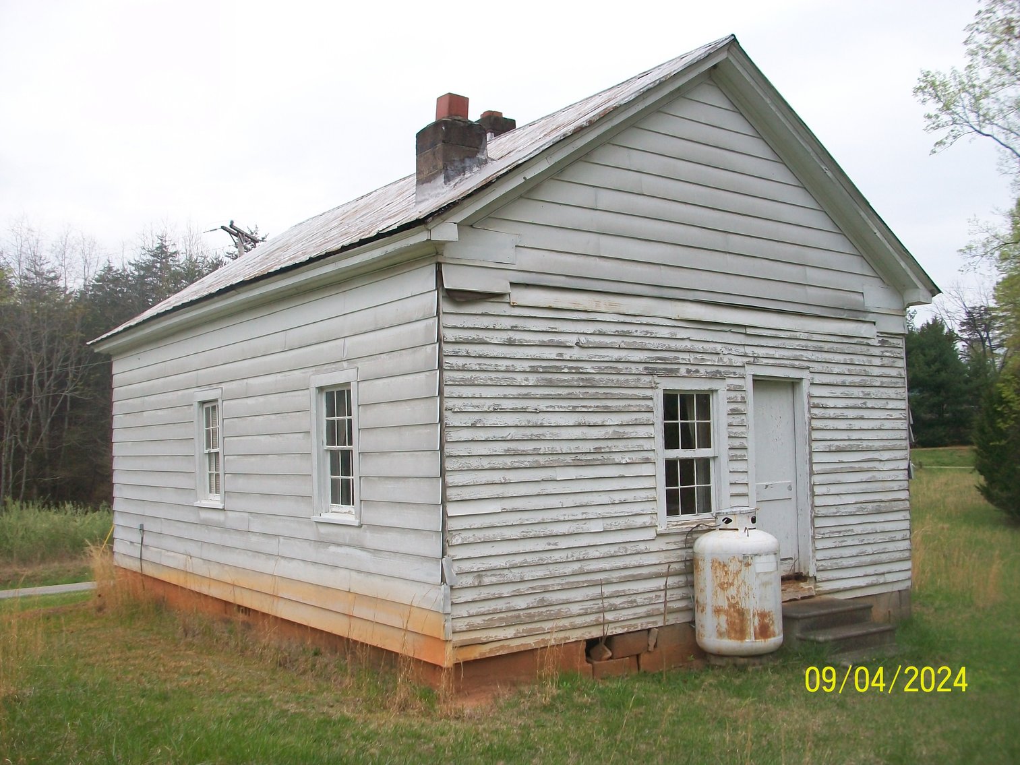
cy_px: 382
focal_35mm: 34
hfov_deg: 54.0
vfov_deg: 41.8
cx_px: 510
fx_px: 1002
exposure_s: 1/320
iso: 80
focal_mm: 5.7
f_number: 2.8
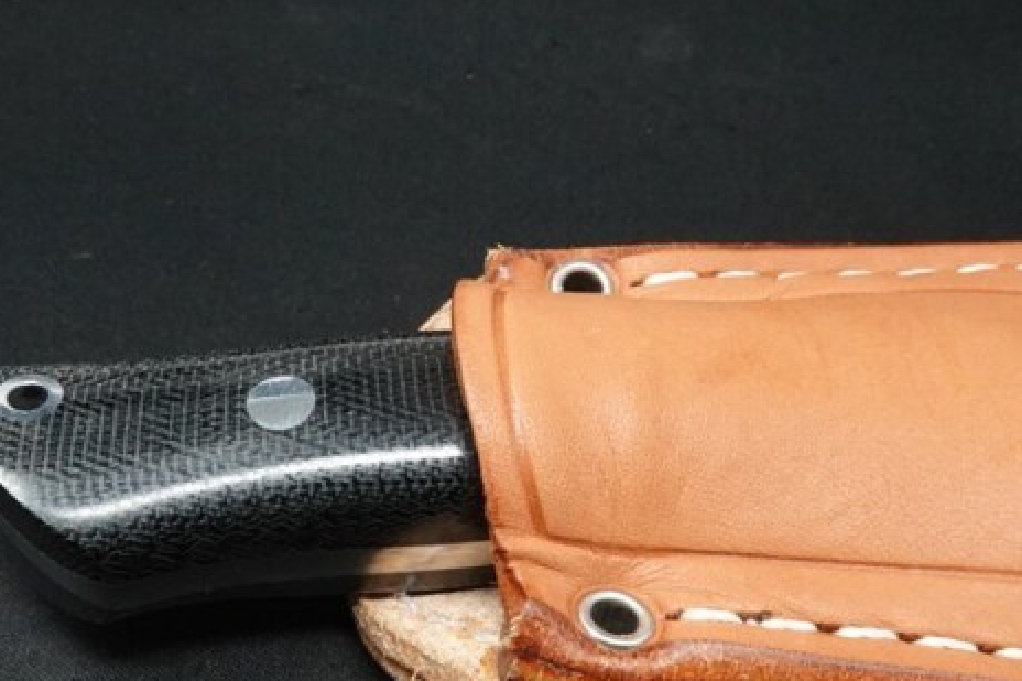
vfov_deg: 33.1
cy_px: 447
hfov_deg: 47.8
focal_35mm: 40
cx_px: 355
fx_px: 1135
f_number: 11
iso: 1600
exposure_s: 1/30
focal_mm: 10.83
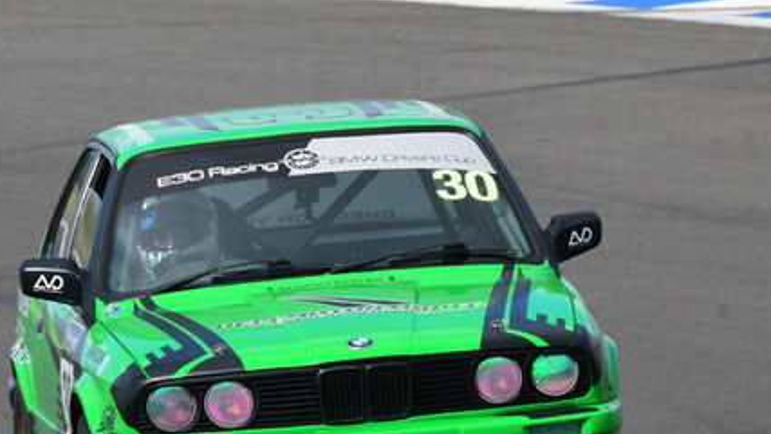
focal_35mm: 1237
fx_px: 25284
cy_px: 338
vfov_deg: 1.0
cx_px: 348
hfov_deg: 1.7
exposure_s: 1/640
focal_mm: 420
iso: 640
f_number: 13
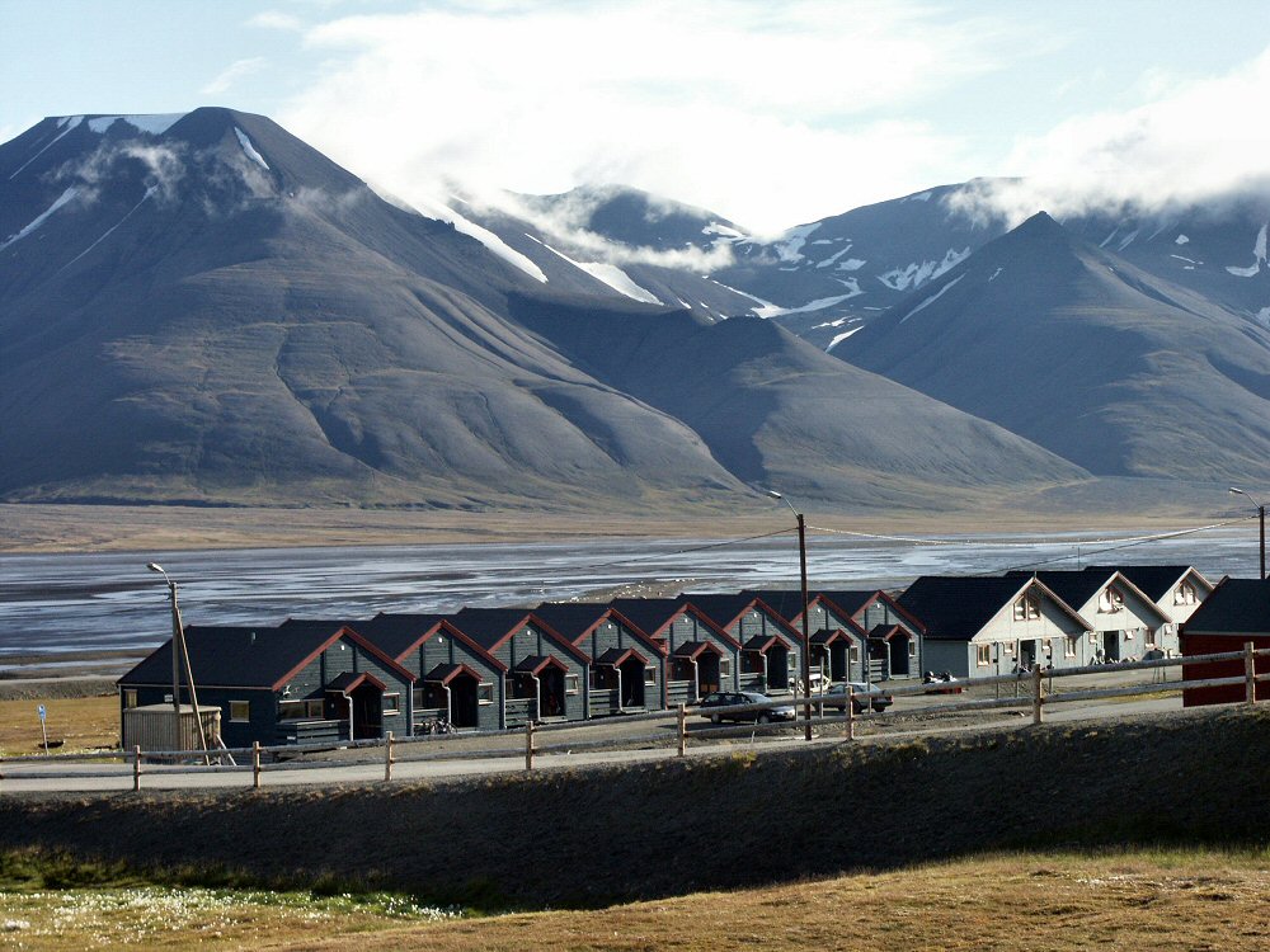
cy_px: 476
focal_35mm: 96
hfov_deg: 20.4
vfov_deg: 15.4
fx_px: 3522
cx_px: 635
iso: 100
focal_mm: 24.64
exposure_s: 1/250
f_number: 7.1
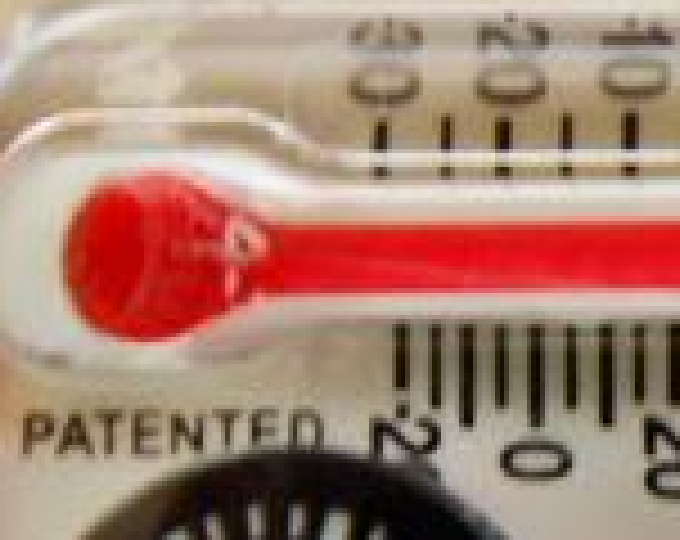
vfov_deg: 1.2
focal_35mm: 1285
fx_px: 25794
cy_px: 378
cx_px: 946
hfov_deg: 1.5
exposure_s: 1/20
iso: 200
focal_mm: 250
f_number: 6.3
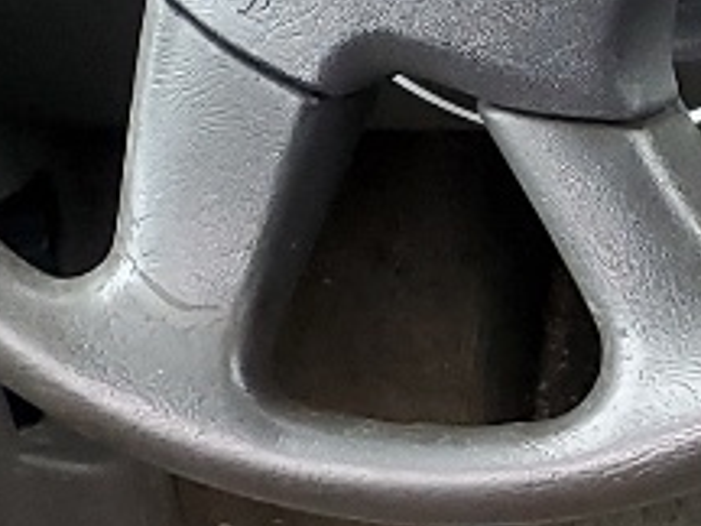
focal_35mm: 193
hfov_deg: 9.1
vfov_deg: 7.5
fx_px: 3908
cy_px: 932
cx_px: 1769
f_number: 1.5
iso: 72
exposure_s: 1/60.2
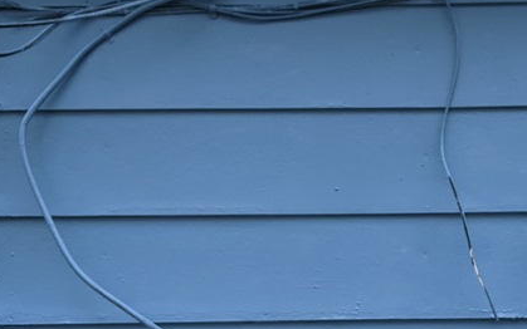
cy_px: 264
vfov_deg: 18.4
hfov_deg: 28.6
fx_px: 1006
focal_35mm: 70
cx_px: 436
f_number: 1.8
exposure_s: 1/3356
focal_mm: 4.44
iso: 46
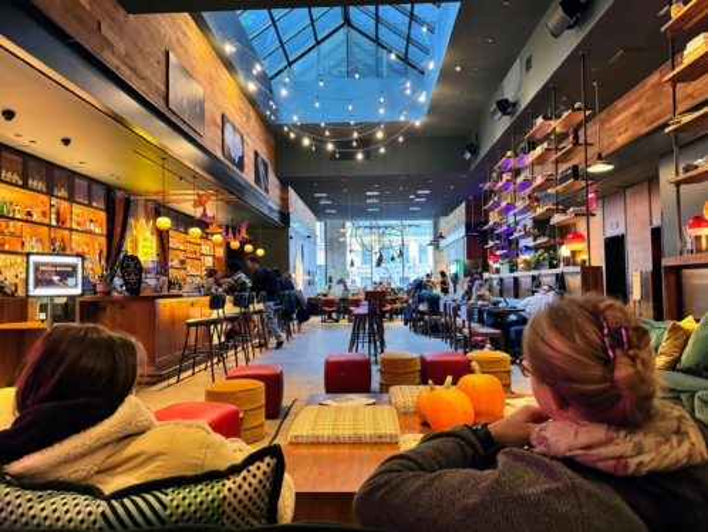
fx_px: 491
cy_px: 266
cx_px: 354
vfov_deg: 56.9
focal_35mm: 24
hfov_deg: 71.6
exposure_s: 1/40
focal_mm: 6.76
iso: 800
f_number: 1.78
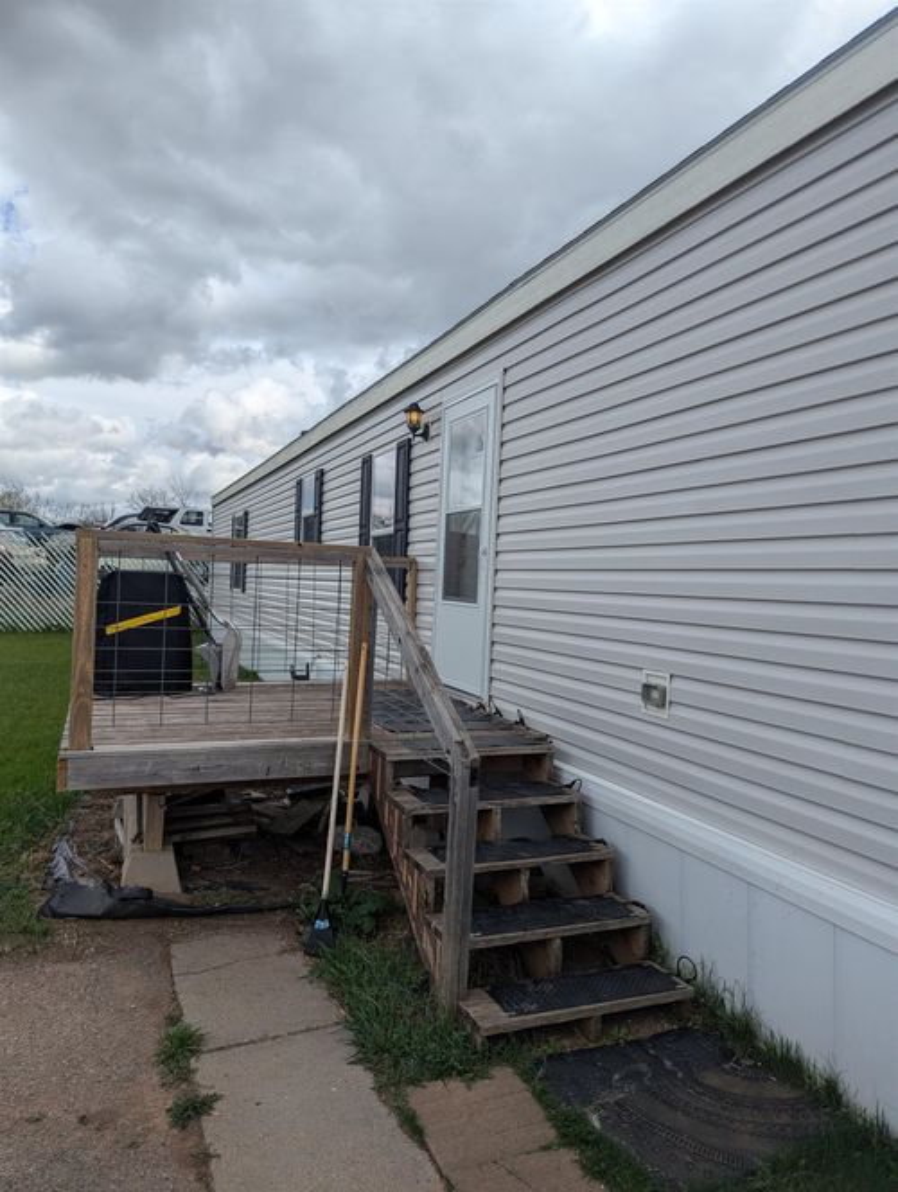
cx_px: 449
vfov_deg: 71.5
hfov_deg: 56.9
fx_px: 828
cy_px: 596
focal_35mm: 24
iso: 44
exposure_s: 1/2179
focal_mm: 6.81
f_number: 1.85
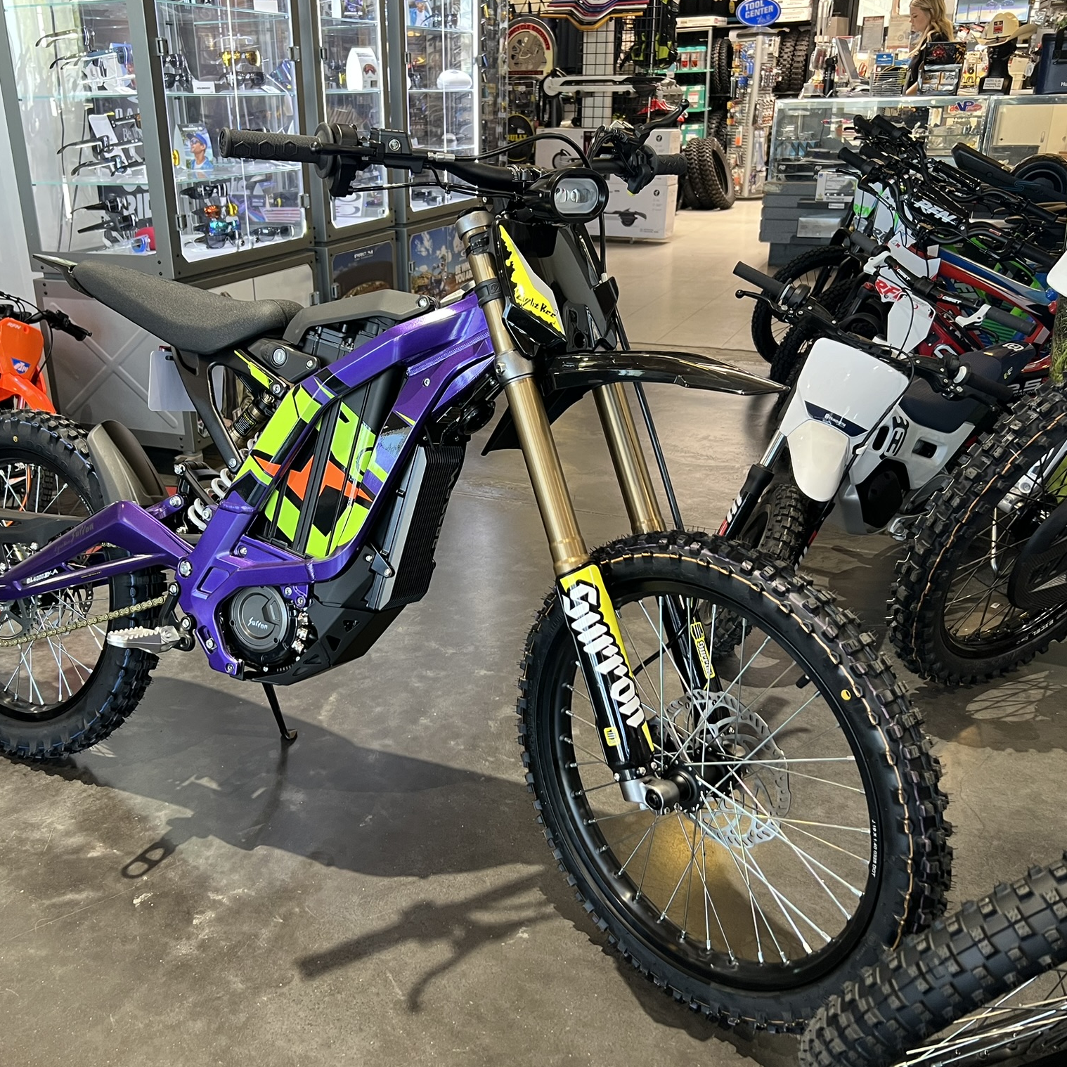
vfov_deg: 52.5
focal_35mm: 31
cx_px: 441
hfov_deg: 52.3
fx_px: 1081
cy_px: 531
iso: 160
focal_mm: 5.7
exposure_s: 1/60
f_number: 1.5
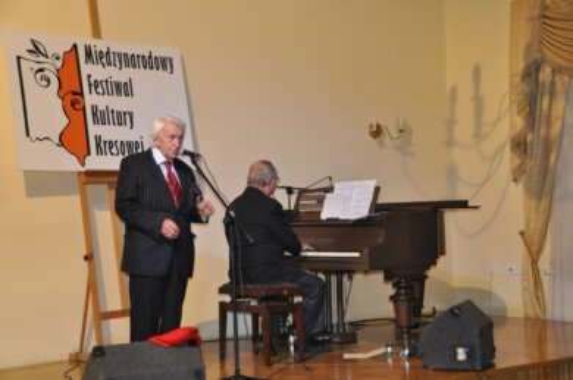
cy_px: 190
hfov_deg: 31.9
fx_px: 1001
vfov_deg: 21.5
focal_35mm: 63
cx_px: 286
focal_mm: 42
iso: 800
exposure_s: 1/60
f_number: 4.5
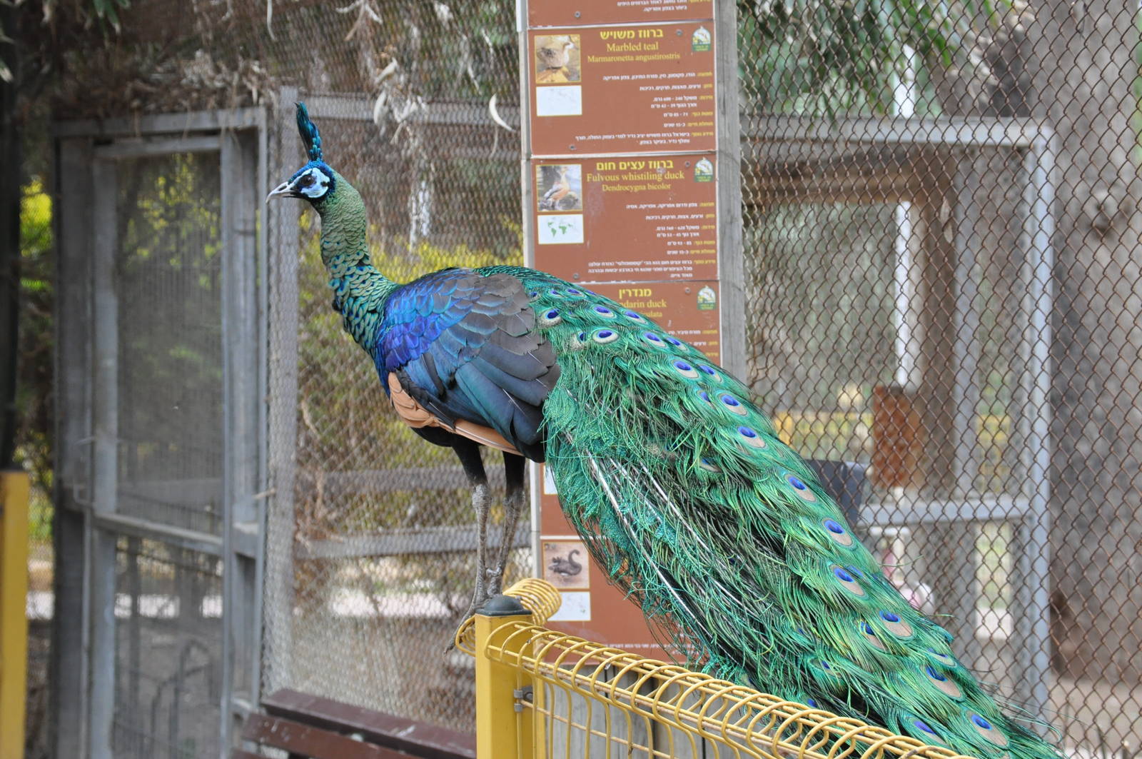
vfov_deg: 11.1
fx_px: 3897
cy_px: 380
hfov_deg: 16.7
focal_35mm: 123
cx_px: 571
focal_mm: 82
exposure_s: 1/250
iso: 1000
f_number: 8
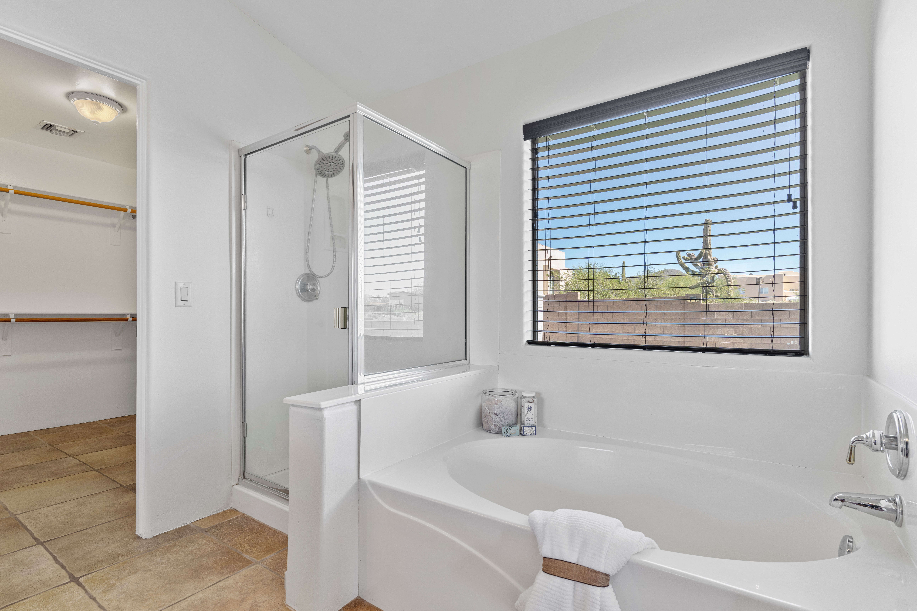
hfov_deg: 93.3
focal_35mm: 17
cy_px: 306
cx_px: 458
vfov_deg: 70.4
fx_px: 433
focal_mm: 17
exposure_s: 1
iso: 200
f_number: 8
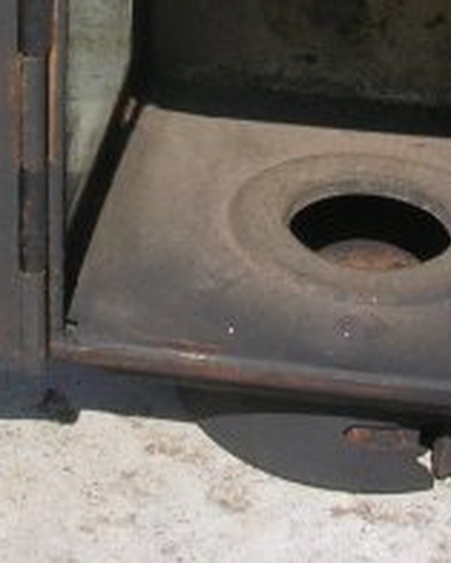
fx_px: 2017
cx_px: 149
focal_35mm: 121
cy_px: -75
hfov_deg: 12.7
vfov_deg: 15.4
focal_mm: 5.8
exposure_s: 1/358
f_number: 5.6
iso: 50
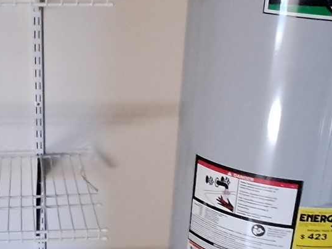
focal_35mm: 57
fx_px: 547
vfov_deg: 25.5
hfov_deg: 33.2
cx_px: 86
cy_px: 160
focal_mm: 1.64
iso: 640
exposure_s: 1/20
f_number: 2.2
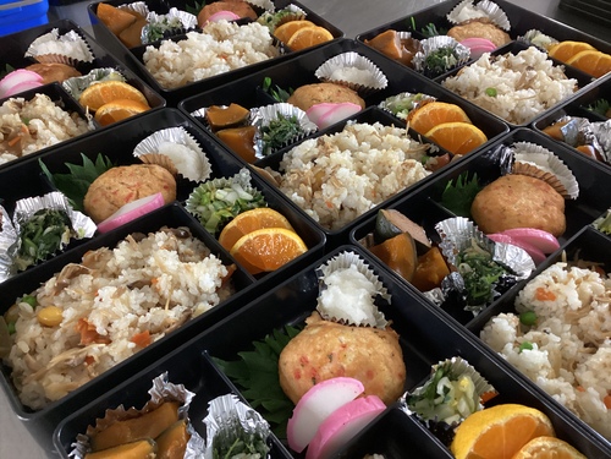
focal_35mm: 31
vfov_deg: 45.4
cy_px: 230
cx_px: 306
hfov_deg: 58.4
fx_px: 547
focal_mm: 3.3
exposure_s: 1/30
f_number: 2.4
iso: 320
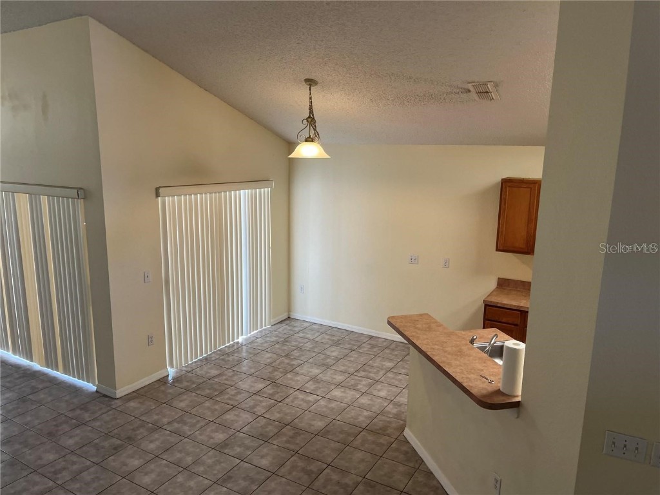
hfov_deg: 67.3
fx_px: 496
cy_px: 248
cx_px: 330
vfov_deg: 53.1
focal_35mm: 26
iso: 125
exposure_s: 1/120
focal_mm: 5.1
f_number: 1.6
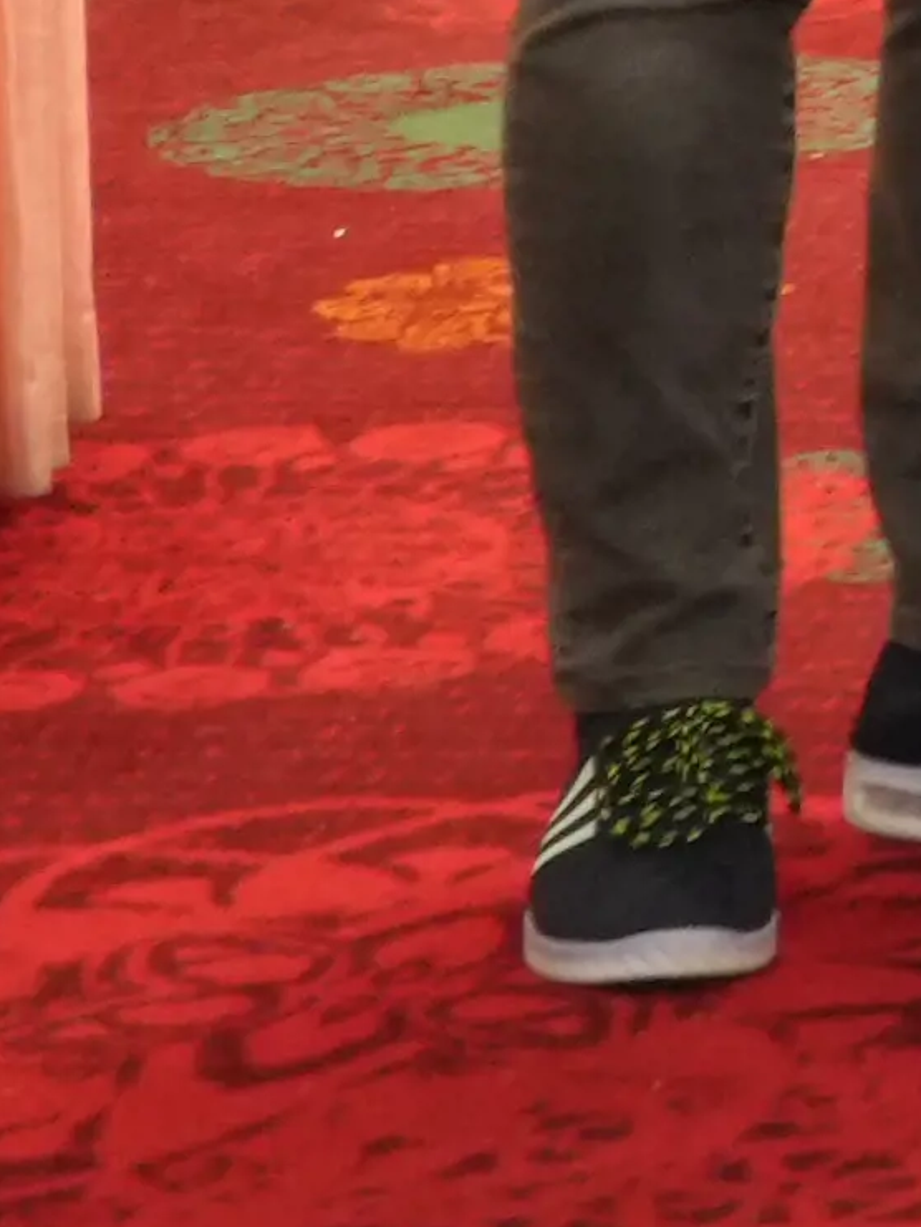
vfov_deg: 7.9
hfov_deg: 5.0
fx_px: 8547
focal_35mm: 241
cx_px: 4623
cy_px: -1040
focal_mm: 20
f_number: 5.6
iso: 1600
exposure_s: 1/80
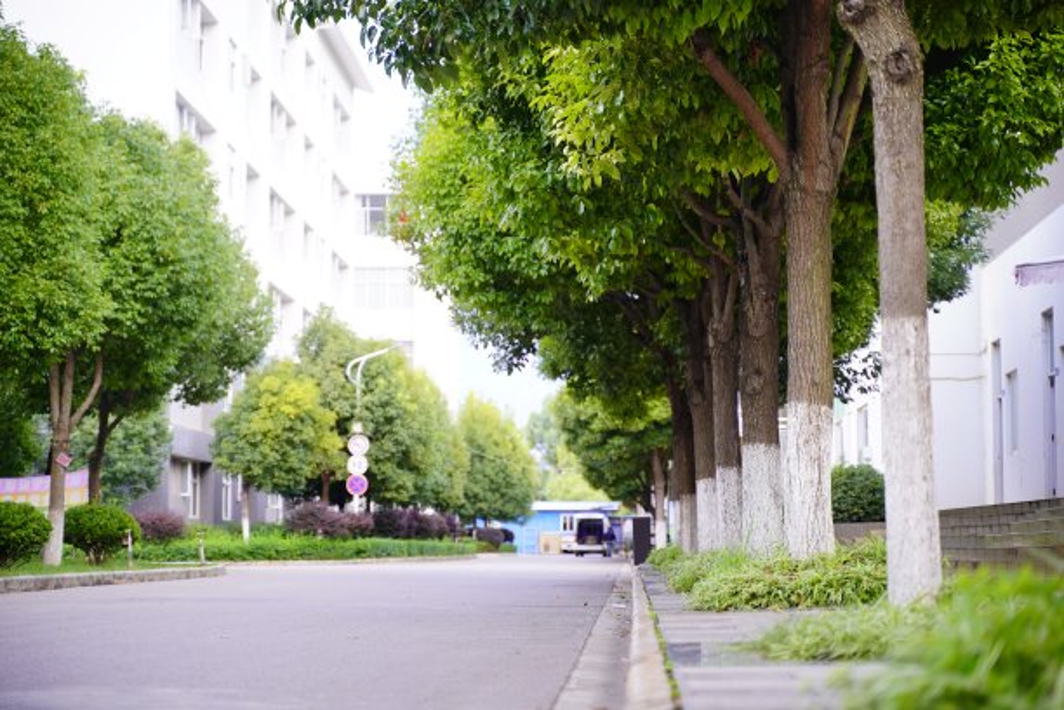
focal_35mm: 66
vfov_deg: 20.6
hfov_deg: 30.5
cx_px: 532
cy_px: 355
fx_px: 1951
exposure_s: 1/125
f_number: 2.8
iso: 250
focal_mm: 66
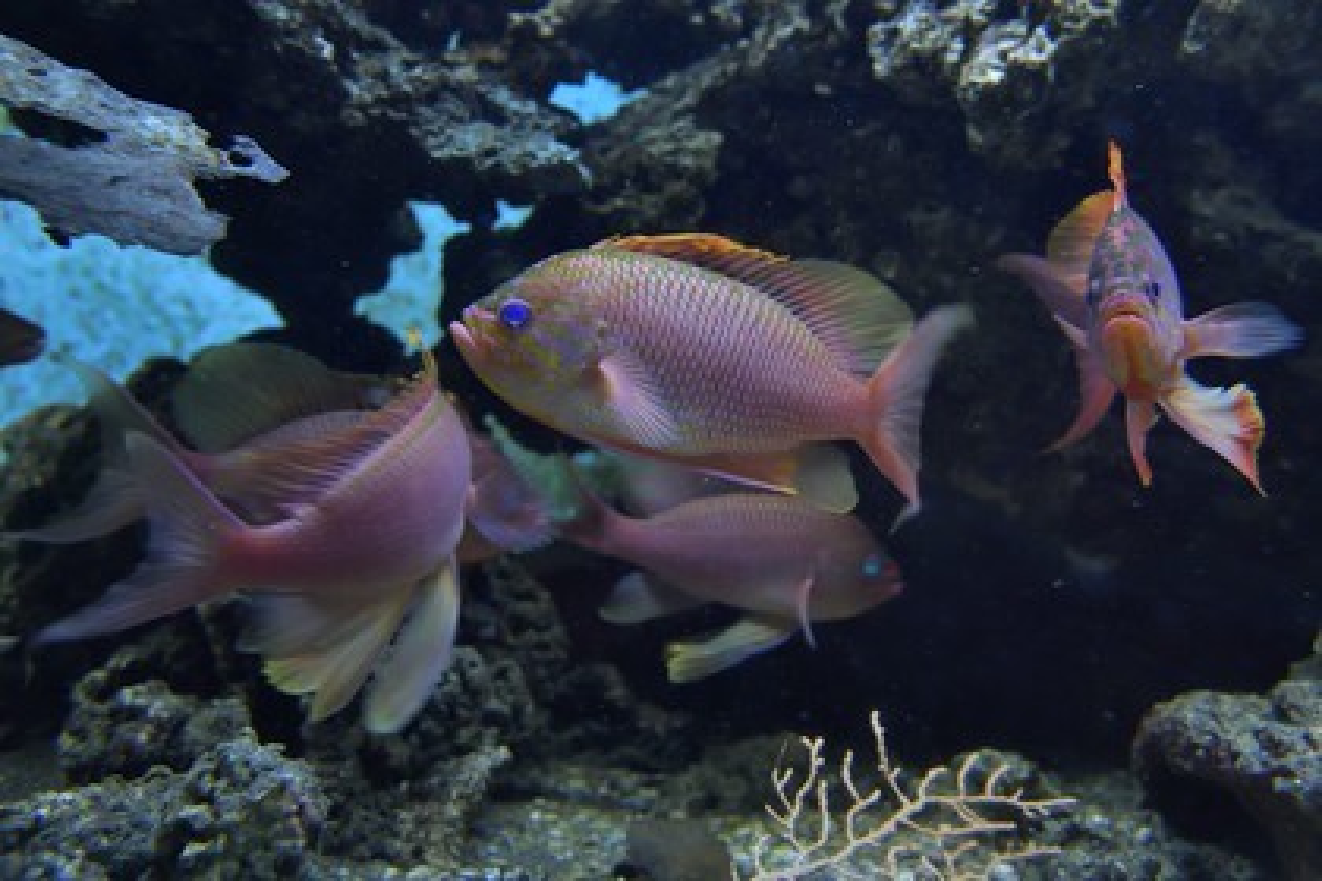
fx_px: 1395
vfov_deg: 35.1
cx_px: 661
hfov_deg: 50.7
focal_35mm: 38
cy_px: 440
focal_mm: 38
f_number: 6.3
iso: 2500
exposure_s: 1/40
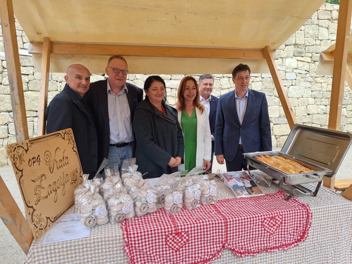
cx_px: 176
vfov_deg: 58.9
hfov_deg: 73.9
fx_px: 234
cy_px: 132
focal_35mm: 23
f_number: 1.8
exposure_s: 1/314
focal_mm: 5.54
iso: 40
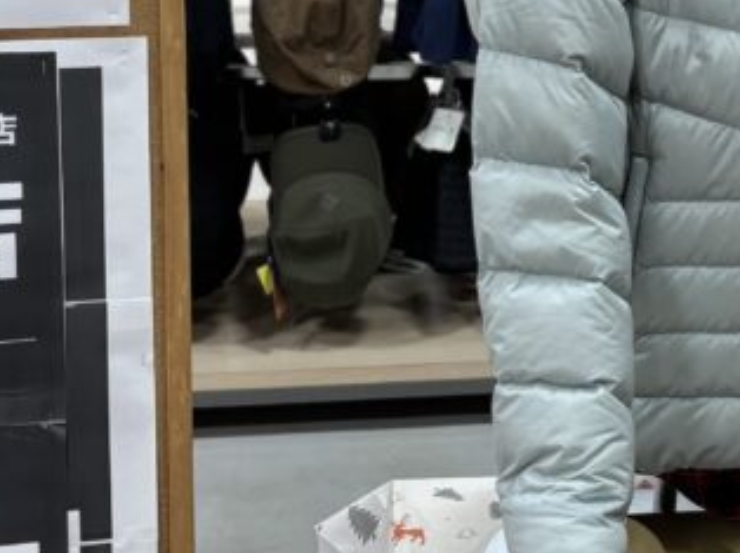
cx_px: 669
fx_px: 2264
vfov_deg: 13.7
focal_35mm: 106
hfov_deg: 18.3
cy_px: -45
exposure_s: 1/120
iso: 80
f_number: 1.6
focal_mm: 5.96
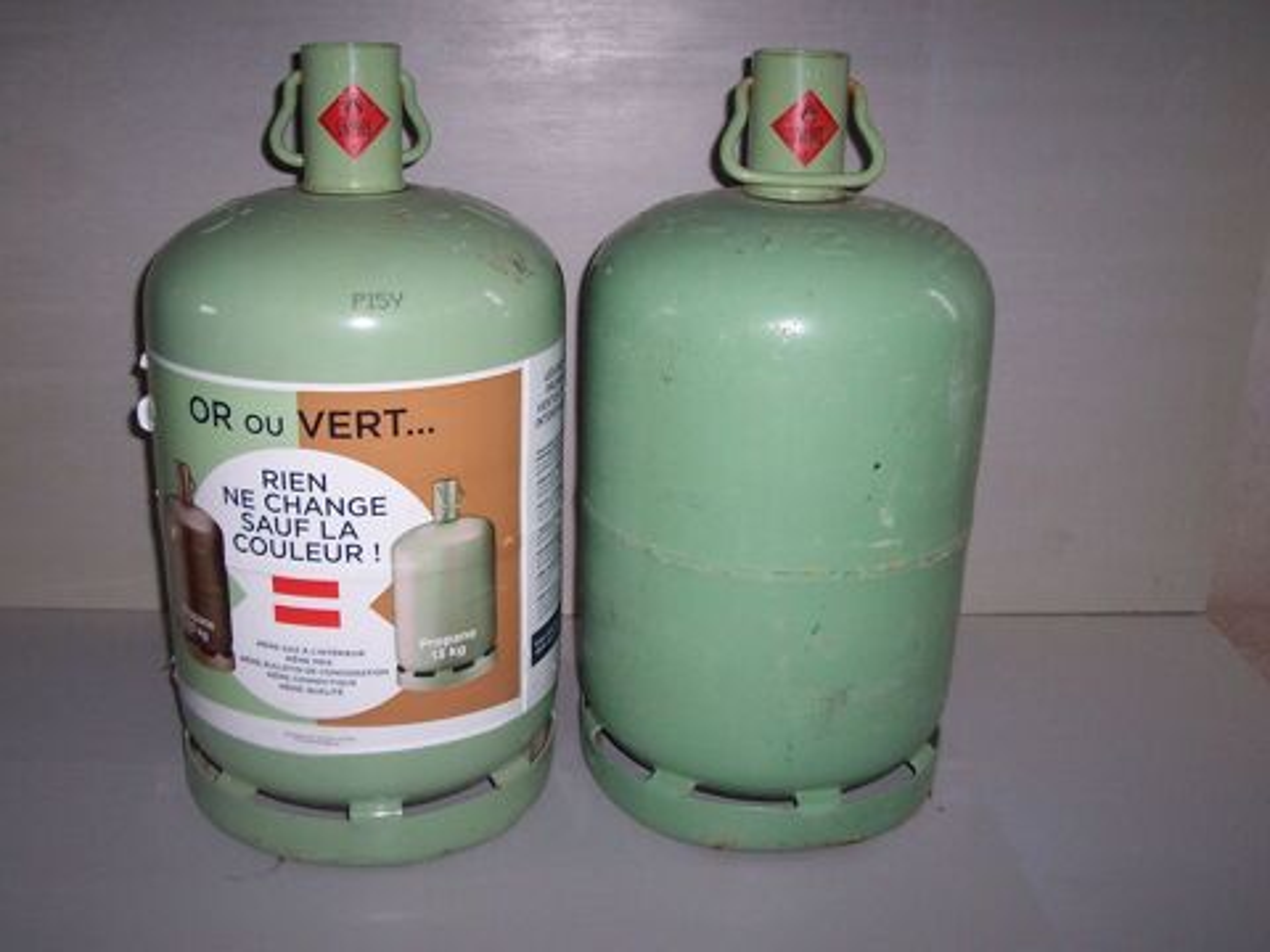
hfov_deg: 50.1
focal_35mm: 37
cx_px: 635
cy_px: 476
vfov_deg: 38.7
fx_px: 1357
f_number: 2.8
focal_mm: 5.6
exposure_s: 1/60
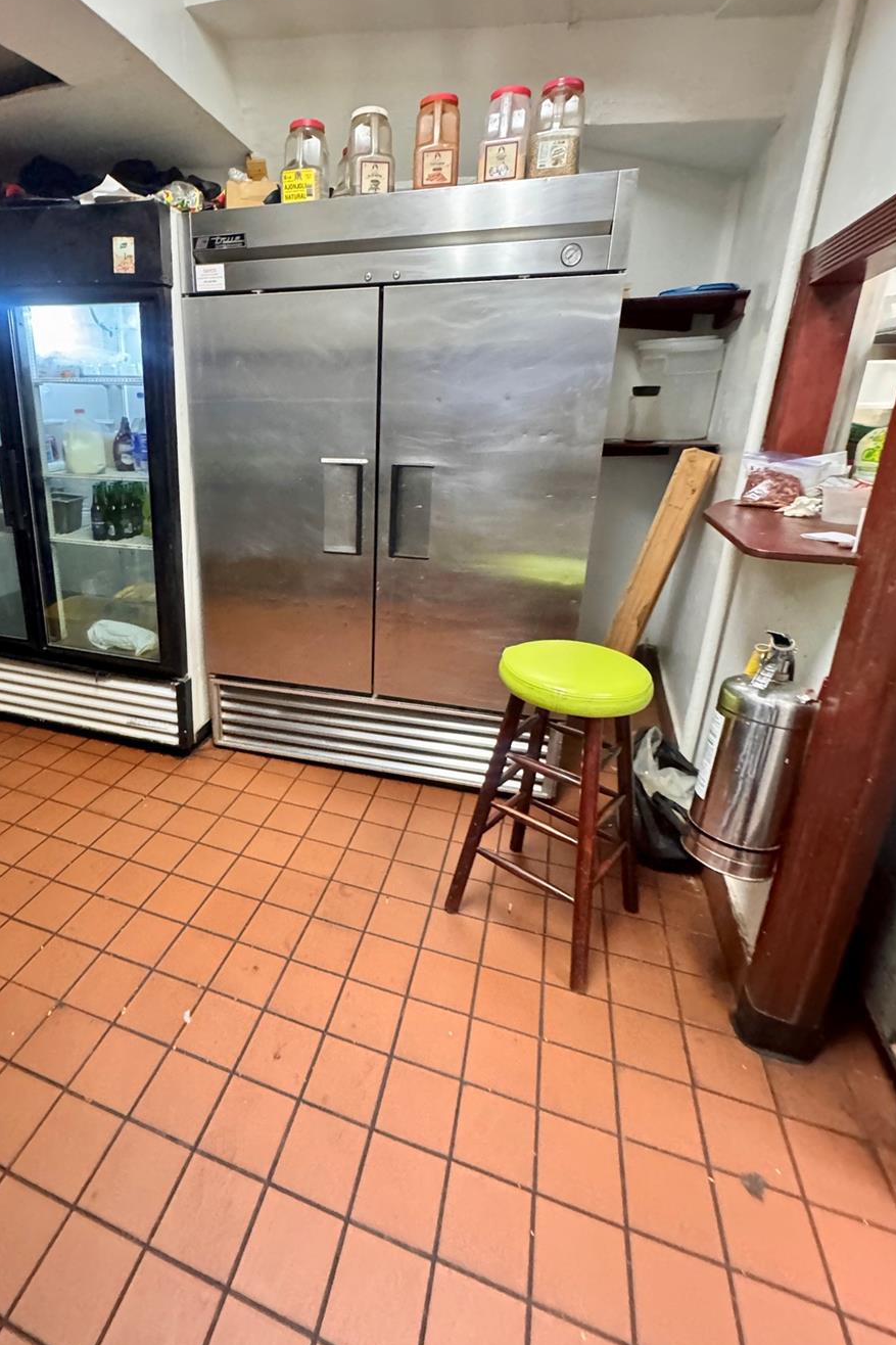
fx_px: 635
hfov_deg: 69.1
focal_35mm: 17
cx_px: 326
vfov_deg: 93.0
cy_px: 606
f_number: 2.2
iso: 1000
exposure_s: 1/40
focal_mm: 2.22
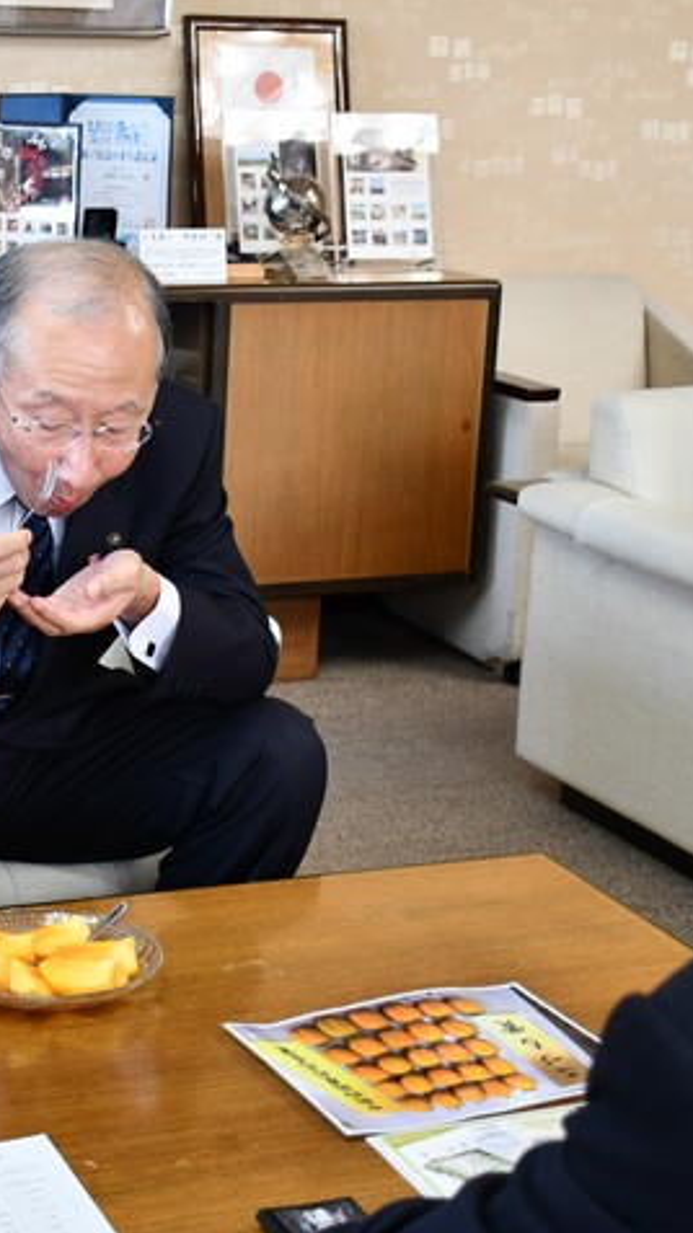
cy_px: 623
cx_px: 43
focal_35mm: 64
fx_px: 2093
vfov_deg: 32.8
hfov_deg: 18.4
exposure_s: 1/125
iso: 1000
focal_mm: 27
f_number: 4
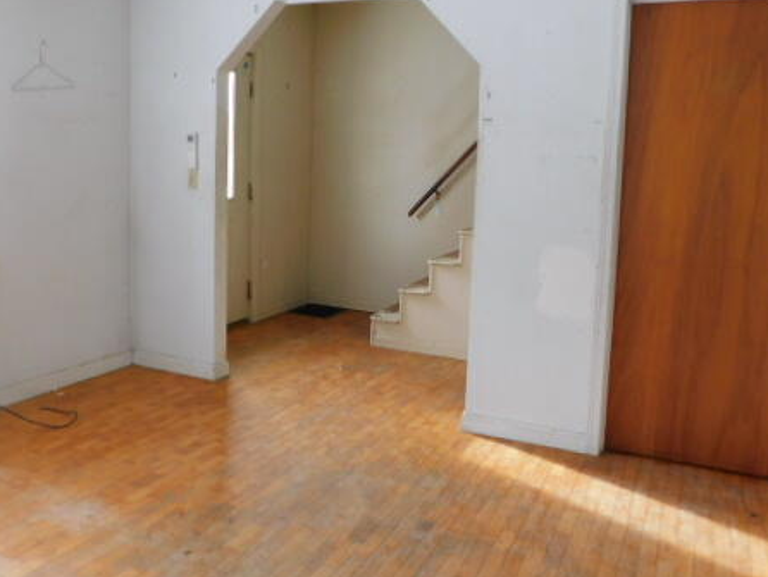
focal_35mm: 33
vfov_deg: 42.8
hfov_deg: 55.3
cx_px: 353
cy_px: 241
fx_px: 733
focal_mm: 4
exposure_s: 1/50
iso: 125
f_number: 3
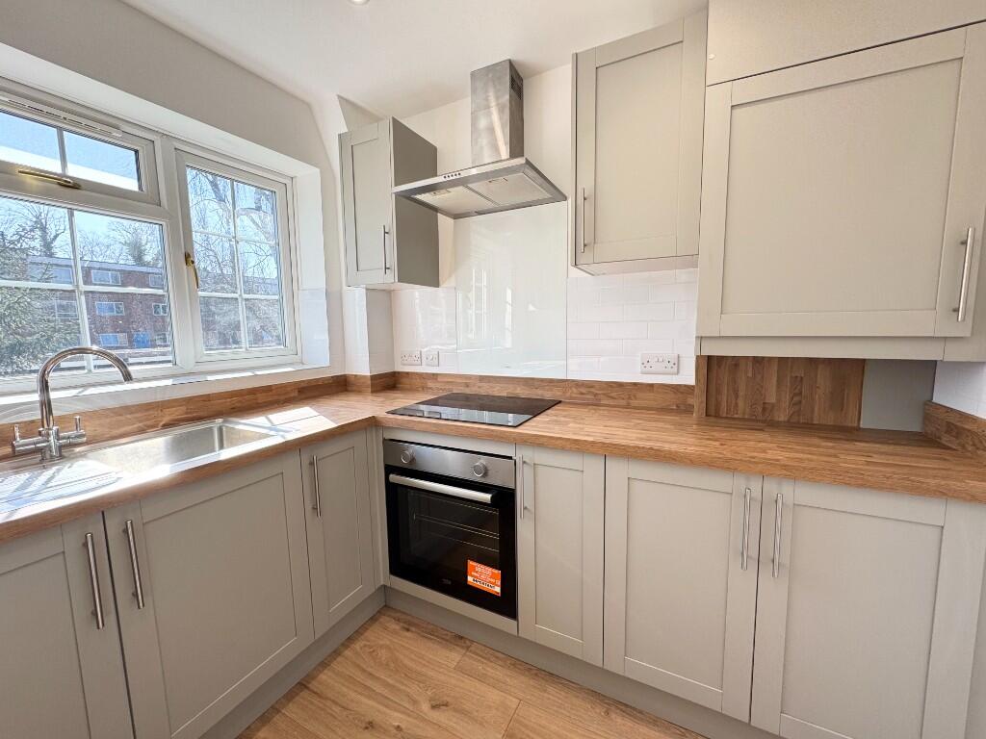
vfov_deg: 85.7
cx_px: 493
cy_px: 370
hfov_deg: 102.1
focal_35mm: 14
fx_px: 399
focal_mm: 2.22
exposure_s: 1/159
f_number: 2.2
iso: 40
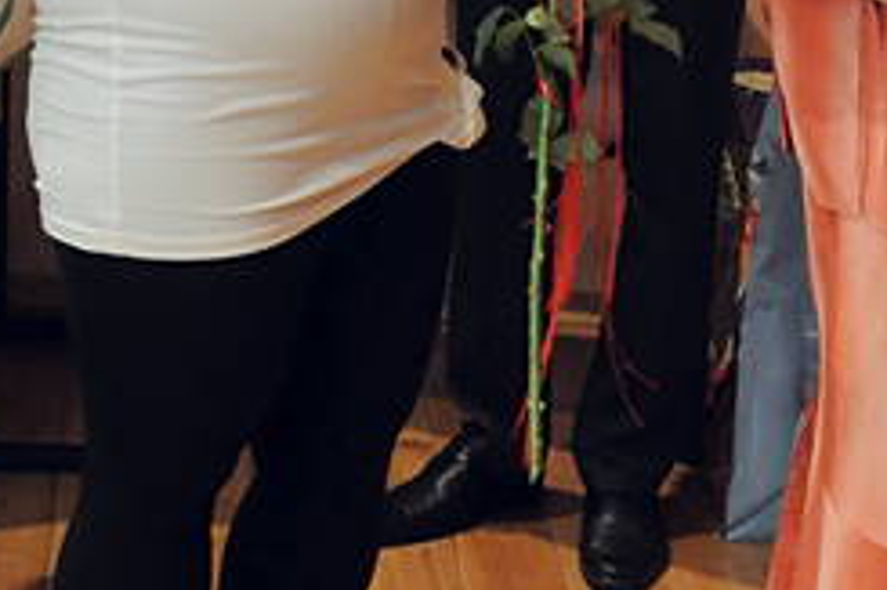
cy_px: -259
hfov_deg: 16.4
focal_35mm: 125
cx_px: 329
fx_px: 3078
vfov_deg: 10.6
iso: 2500
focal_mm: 24
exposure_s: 1/80
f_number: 5
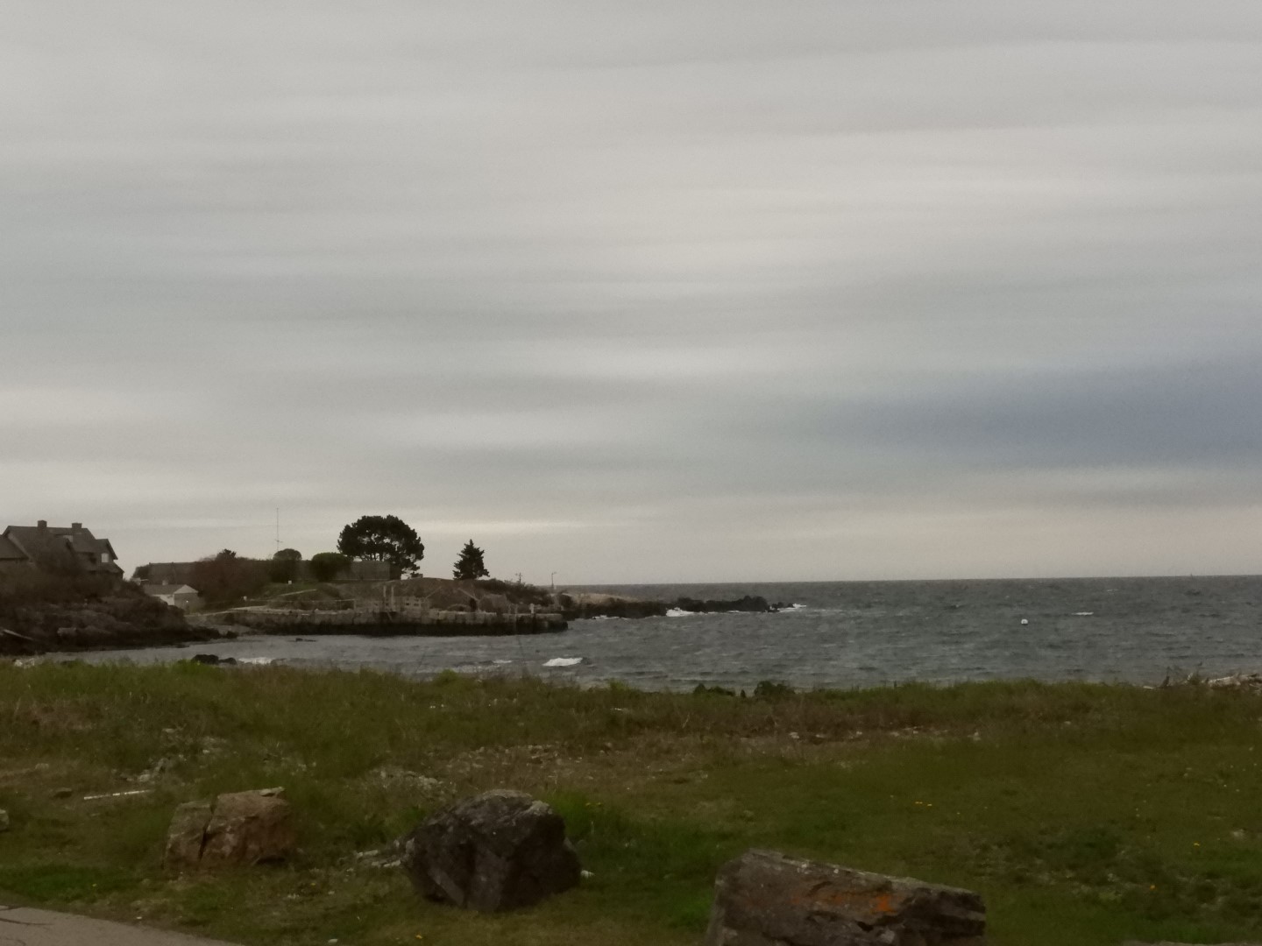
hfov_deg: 32.2
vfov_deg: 24.4
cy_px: 473
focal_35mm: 60
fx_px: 2187
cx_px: 631
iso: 1600
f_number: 7.6
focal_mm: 10.7
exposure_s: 1/1600
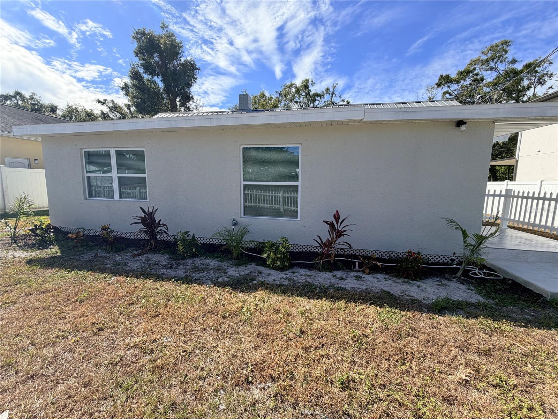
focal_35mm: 14
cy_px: 210
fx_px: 226
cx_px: 279
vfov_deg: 85.7
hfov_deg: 102.1
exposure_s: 1/779
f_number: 2.2
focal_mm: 2.22
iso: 32
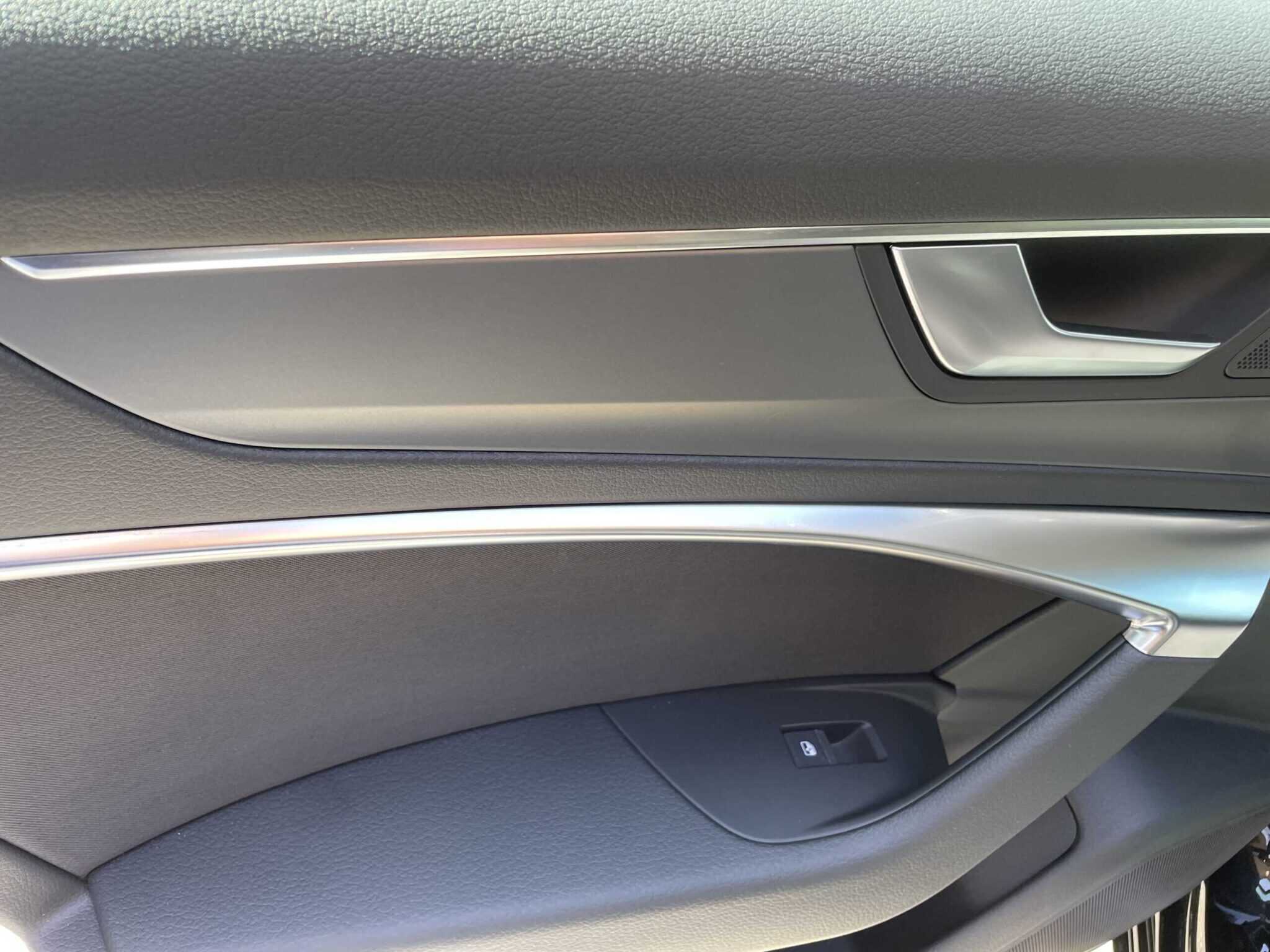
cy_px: 476
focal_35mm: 26
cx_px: 635
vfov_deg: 53.1
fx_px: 954
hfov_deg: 67.3
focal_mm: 4.2
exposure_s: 1/121
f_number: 1.6
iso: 80
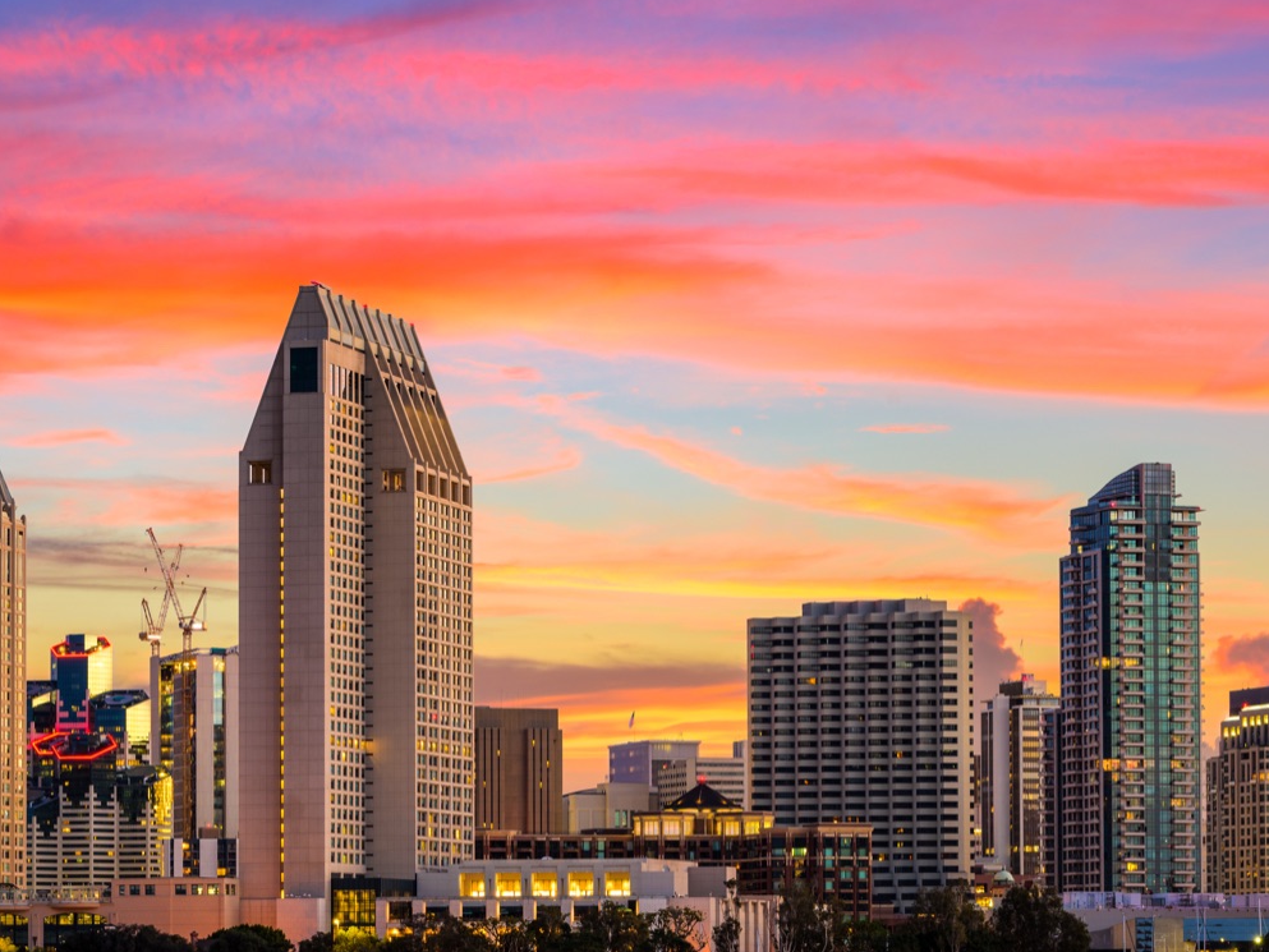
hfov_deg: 13.6
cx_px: 465
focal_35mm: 145
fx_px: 5316
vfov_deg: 10.2
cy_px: 730
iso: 64
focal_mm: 78
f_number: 11
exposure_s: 25
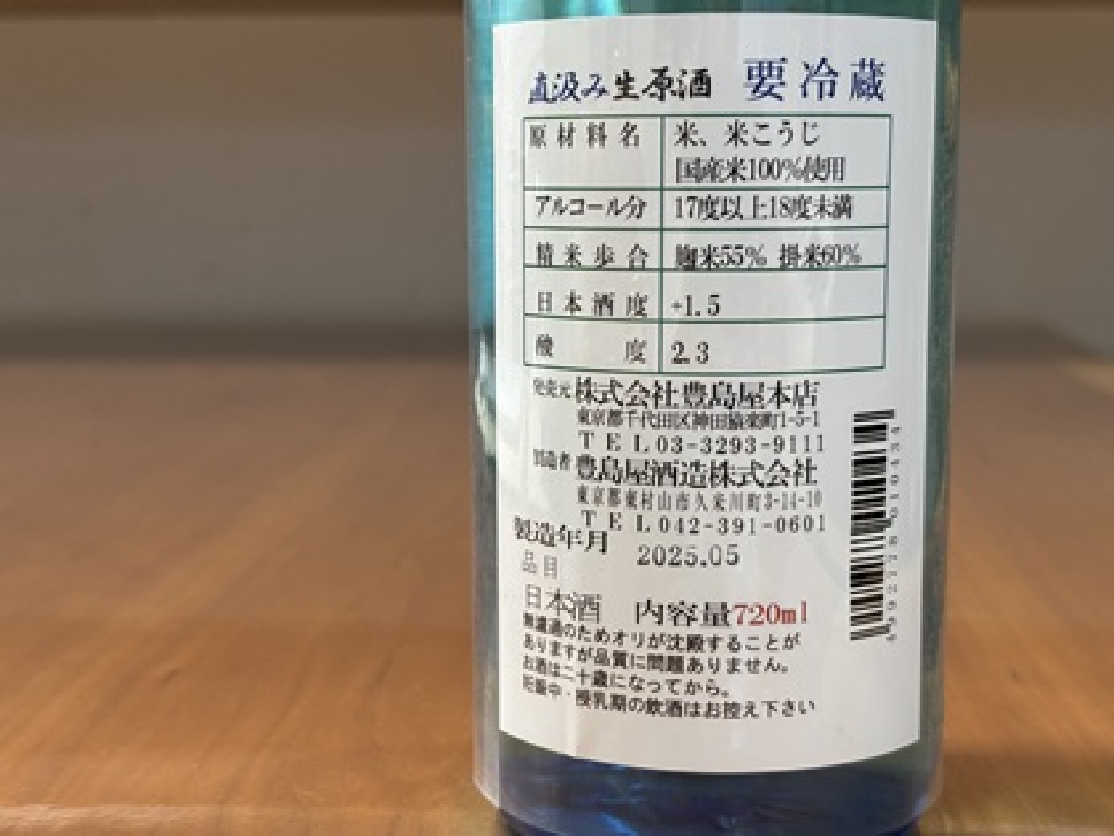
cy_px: 418
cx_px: 557
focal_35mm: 52
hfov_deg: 36.8
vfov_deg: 28.0
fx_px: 1673
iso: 160
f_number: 1.6
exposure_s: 1/50
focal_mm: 5.96
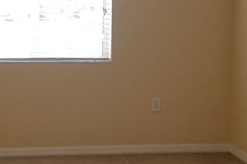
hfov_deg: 26.0
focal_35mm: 78
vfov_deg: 17.4
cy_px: 36
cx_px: 103
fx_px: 535
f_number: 1.7
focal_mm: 4.25
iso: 80
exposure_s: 1/120
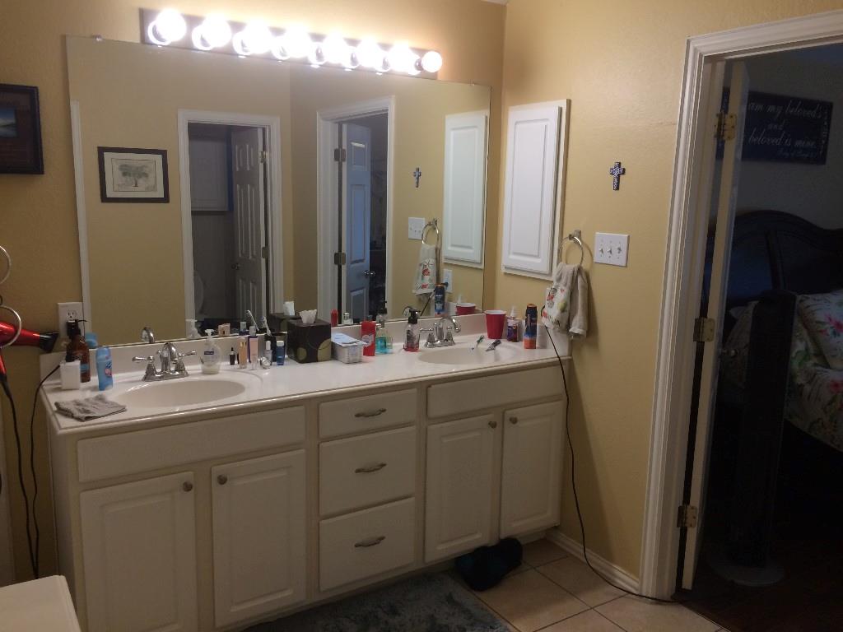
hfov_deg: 61.7
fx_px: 706
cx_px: 422
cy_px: 316
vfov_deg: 48.2
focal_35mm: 29
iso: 40
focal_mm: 4.15
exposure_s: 1/40
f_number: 2.2
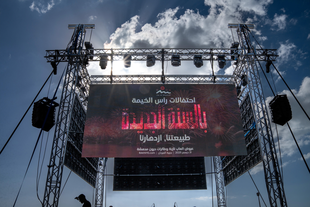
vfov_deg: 45.0
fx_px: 250
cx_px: 155
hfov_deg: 63.7
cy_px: 104
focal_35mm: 29
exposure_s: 1/640
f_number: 18
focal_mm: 29
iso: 125
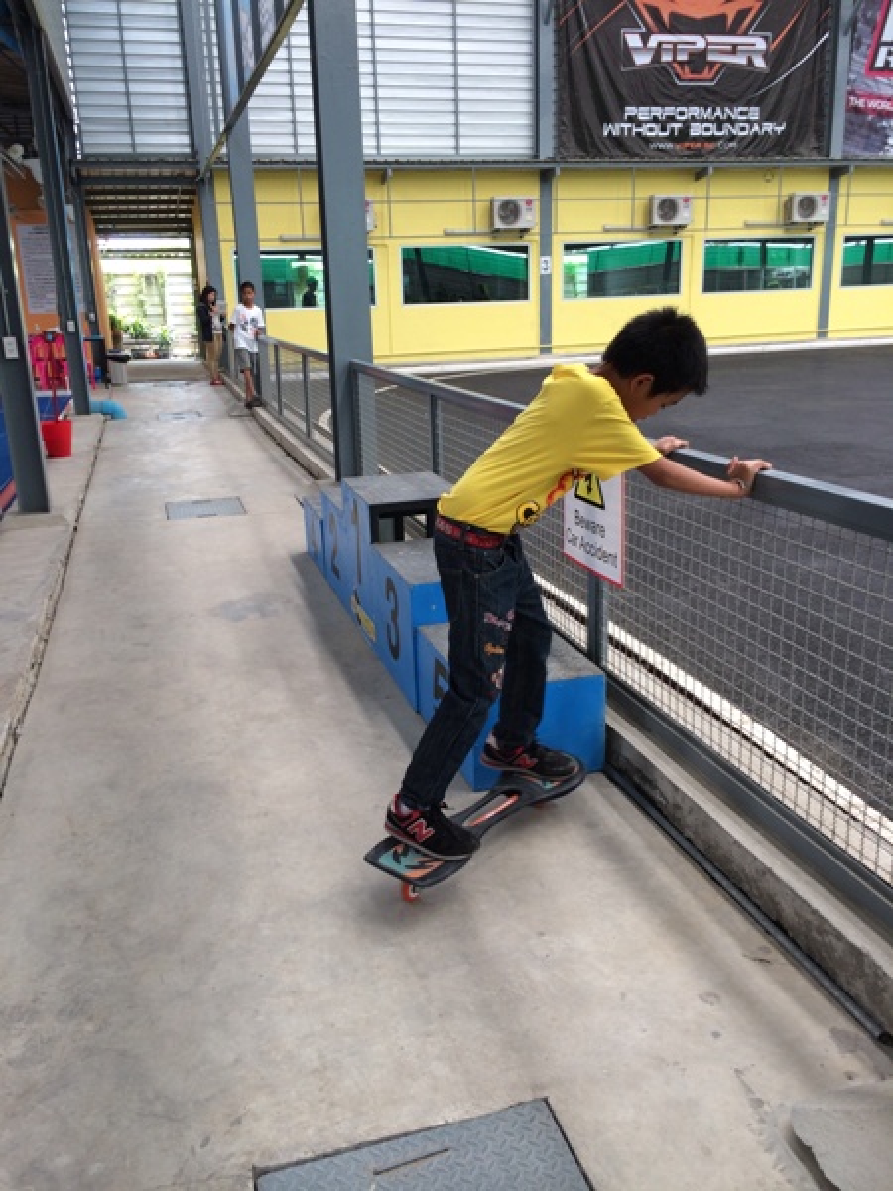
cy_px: 596
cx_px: 446
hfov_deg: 46.8
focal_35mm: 30
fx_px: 1032
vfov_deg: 60.0
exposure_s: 1/60
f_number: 2.2
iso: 40
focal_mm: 4.12
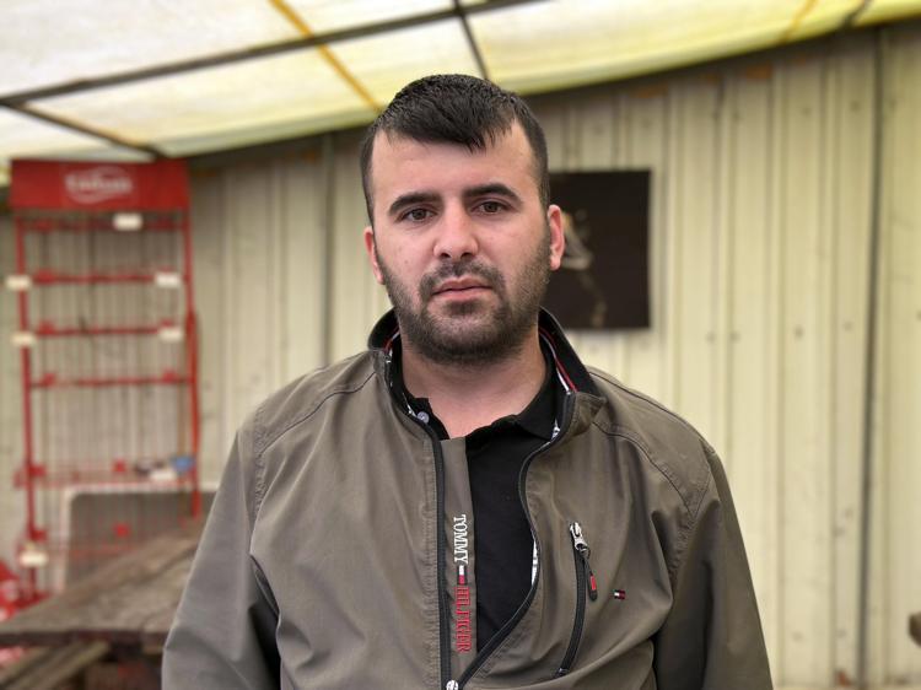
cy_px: 345
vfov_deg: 30.2
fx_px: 1277
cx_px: 460
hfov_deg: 39.7
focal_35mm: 48
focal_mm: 6.86
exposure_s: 1/612
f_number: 1.78
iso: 80
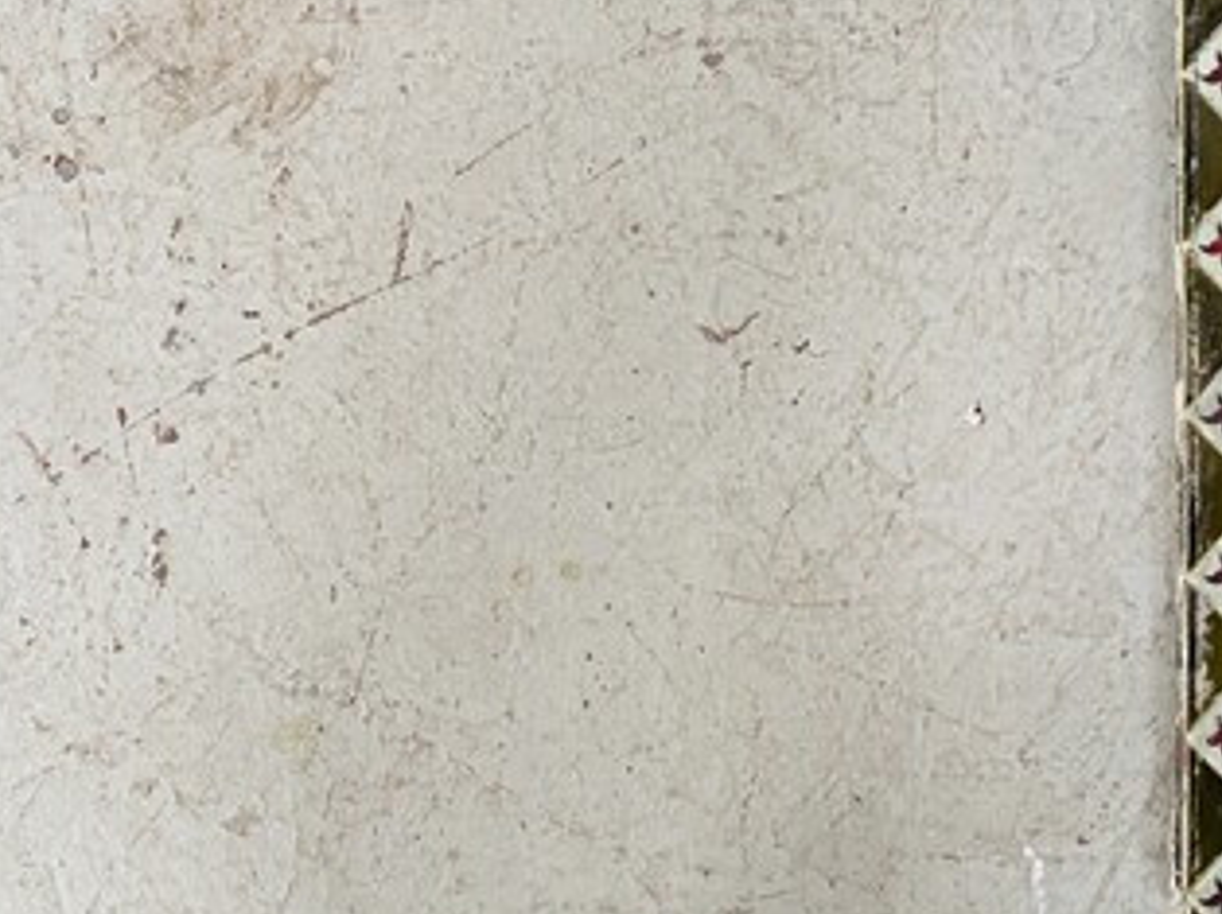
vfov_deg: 26.6
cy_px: 93
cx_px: 424
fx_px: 1870
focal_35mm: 53
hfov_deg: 35.9
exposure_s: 1/60
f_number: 1.8
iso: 320
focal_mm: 4.25
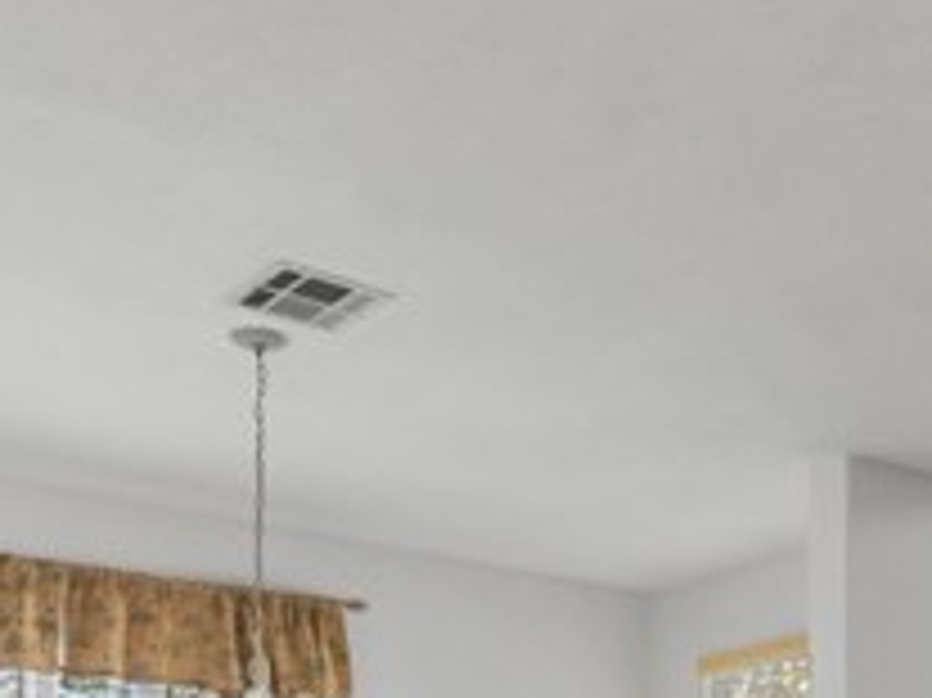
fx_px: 1534
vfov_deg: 22.0
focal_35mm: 57
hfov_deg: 33.1
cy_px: 993
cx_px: 707
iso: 400
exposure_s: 1/6
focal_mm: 12
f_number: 10
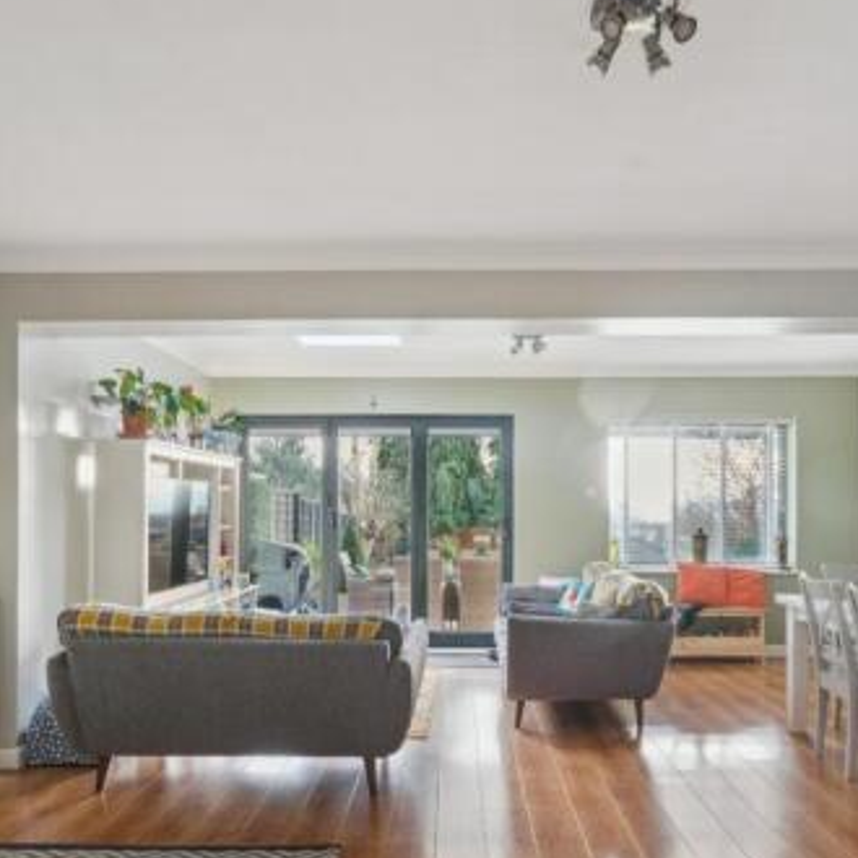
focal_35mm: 27
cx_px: 471
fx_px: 757
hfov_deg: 59.0
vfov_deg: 58.5
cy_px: 526
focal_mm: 16
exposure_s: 1/3
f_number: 10
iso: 640
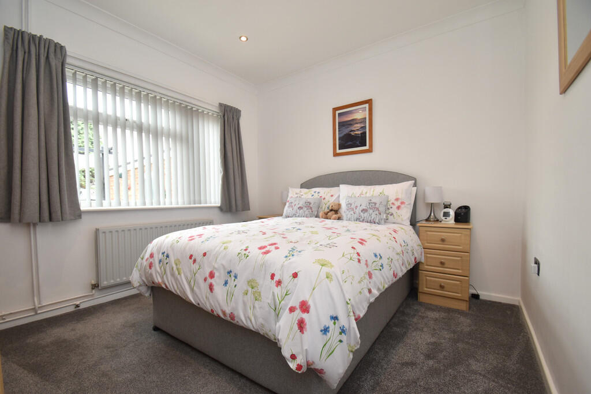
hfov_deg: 100.4
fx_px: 246
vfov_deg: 77.3
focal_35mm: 15
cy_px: 197
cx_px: 296
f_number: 5
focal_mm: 10
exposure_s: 1/200
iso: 400
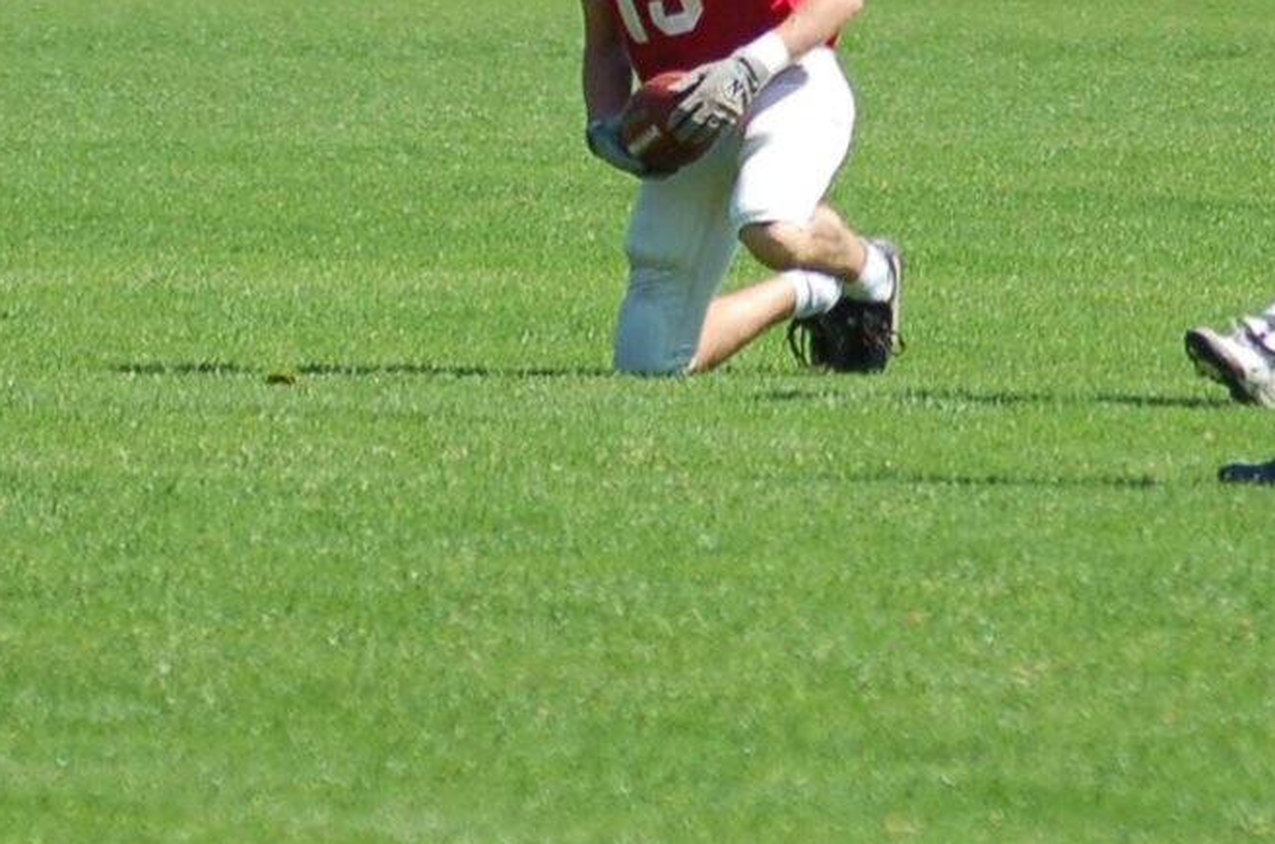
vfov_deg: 1.6
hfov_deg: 2.4
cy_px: -16
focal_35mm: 854
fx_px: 30180
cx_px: 590
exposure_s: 1/1000
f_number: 4.8
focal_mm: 170
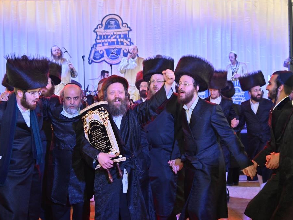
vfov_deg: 32.9
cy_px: 109
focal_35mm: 44
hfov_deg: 42.9
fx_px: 372
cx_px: 135
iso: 800
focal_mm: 40
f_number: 4
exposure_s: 1/160
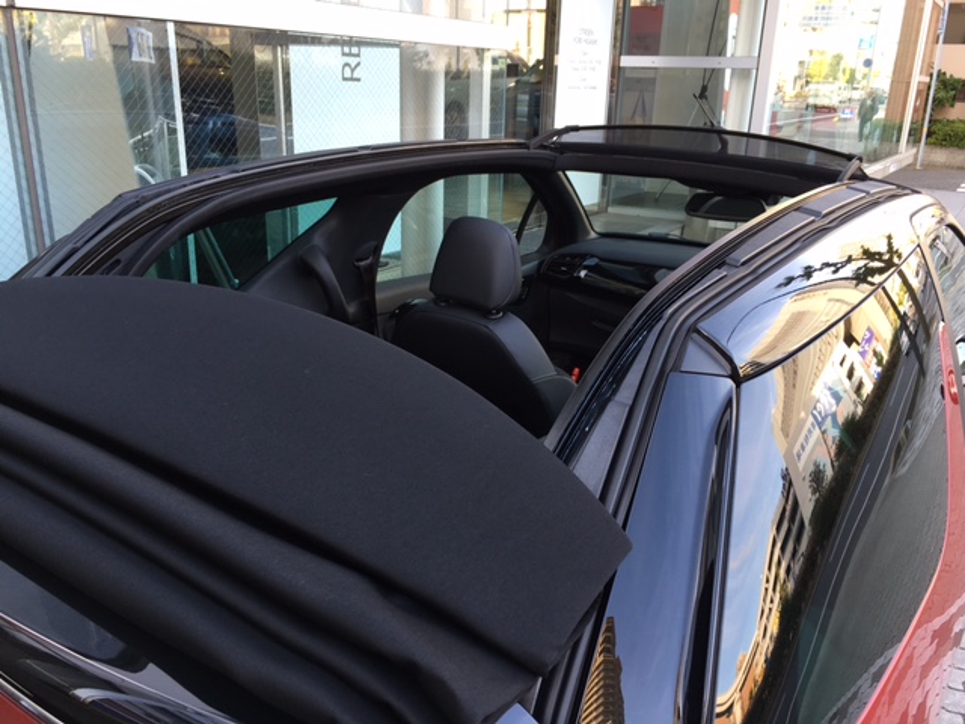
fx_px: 808
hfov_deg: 61.7
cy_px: 362
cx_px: 482
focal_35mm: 29
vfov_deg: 48.2
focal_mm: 4.15
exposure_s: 1/40
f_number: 2.2
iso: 25
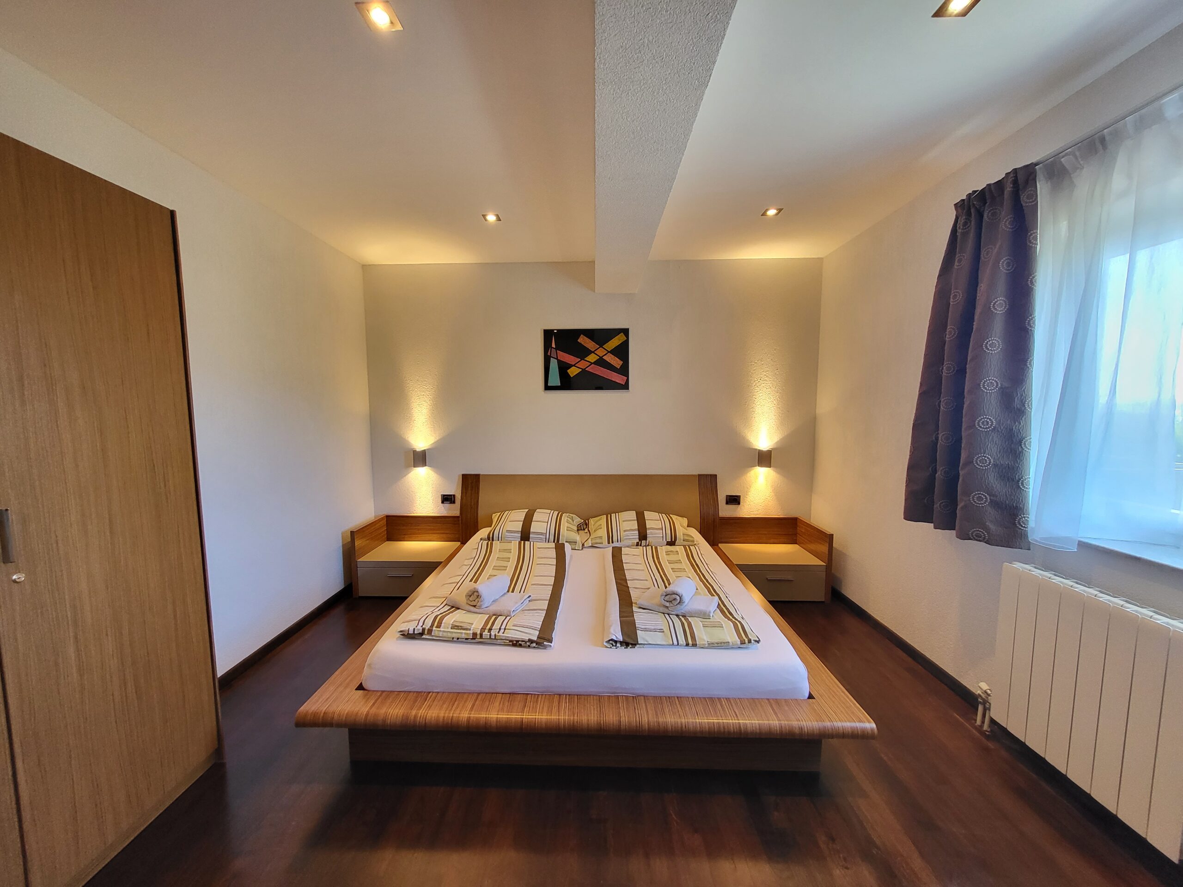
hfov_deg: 106.2
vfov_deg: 89.9
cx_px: 592
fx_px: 444
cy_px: 444
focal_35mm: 13
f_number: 2.2
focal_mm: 1.74
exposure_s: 1/50
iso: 200
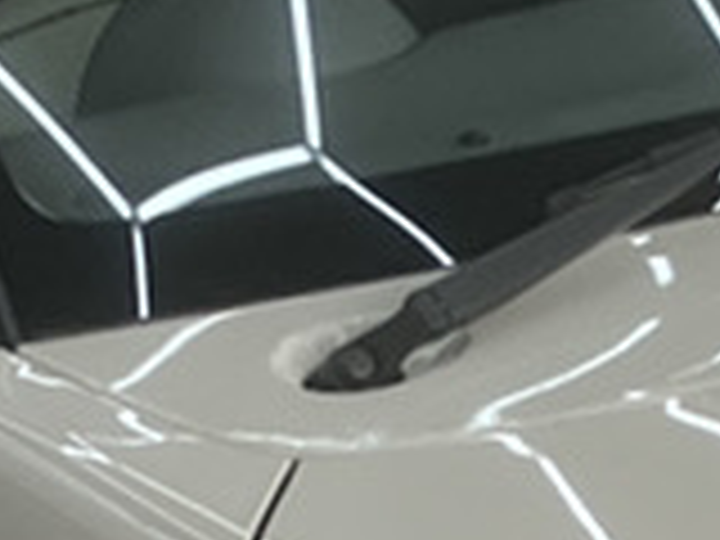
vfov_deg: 7.0
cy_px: 819
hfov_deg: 9.4
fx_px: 4368
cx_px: 666
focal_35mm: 210
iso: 32
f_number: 1.8
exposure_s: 1/120
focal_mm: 3.99
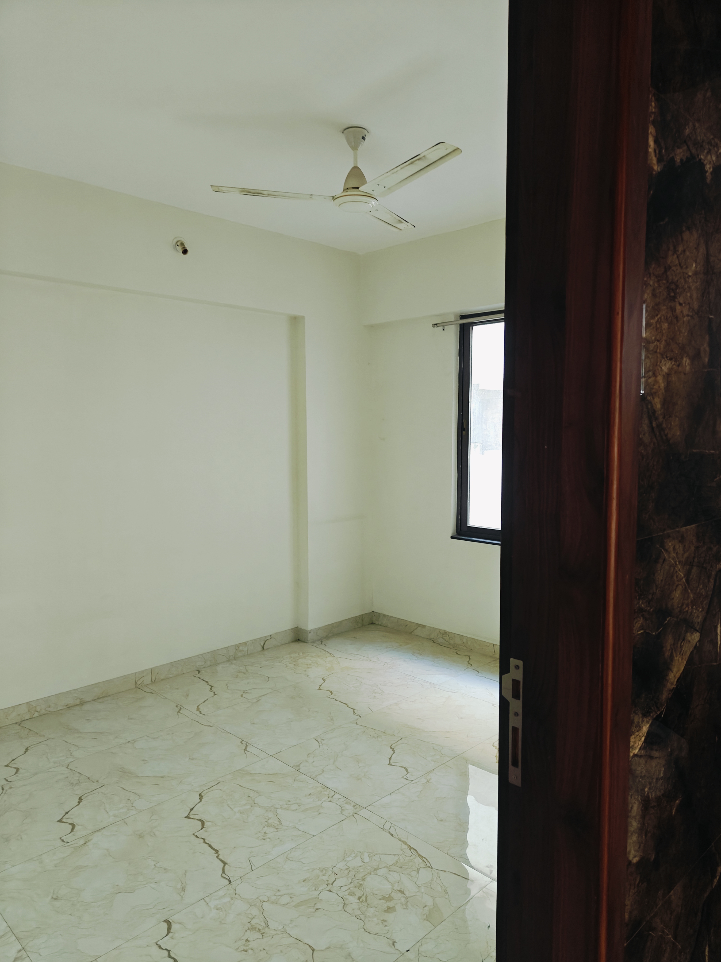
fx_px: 667
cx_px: 360
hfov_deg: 56.8
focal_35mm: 24
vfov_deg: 71.6
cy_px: 481
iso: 1600
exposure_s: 1/50
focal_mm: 5.59
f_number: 1.8
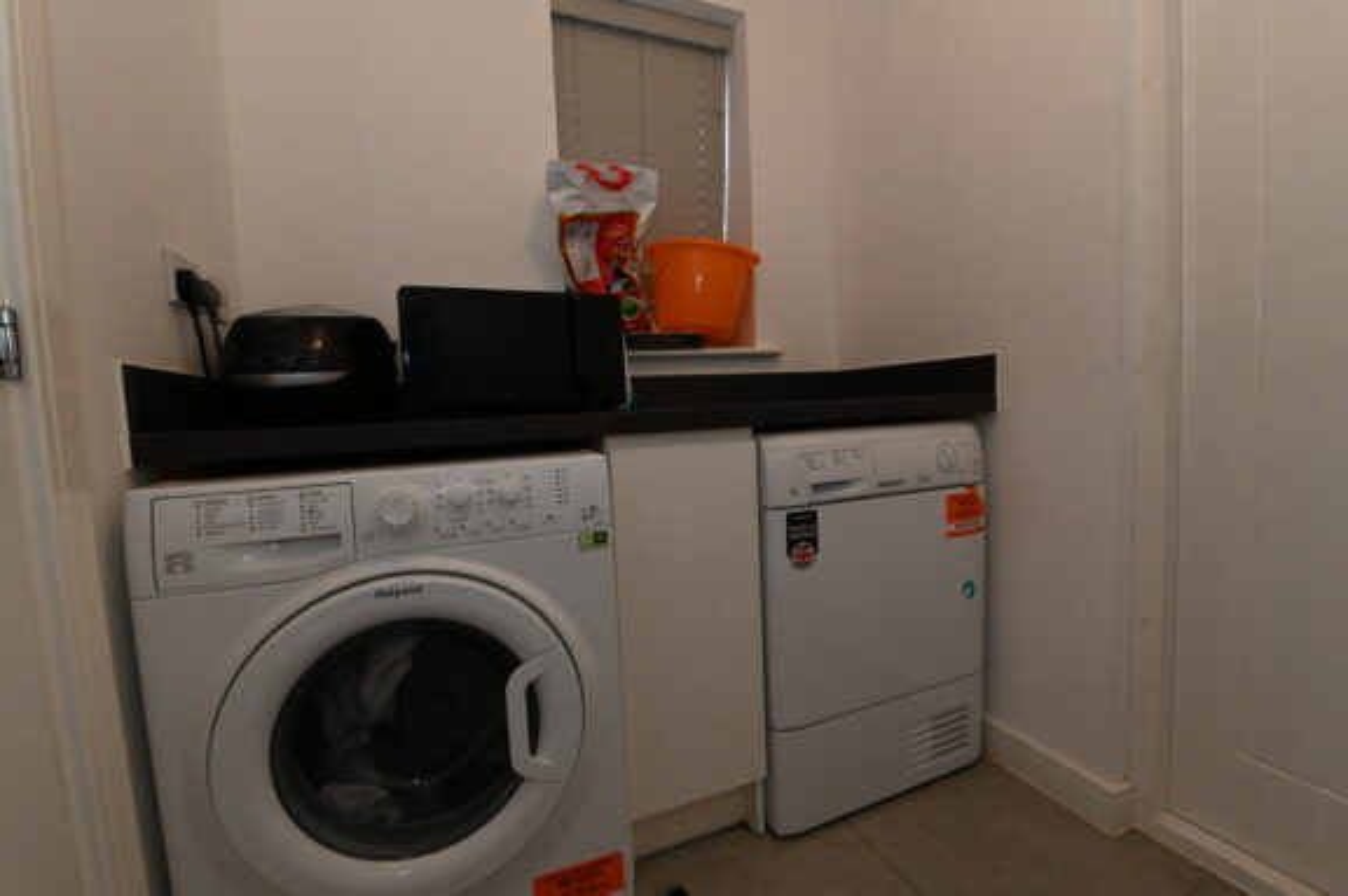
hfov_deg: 100.4
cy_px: 448
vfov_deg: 77.2
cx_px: 674
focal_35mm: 15
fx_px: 561
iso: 5000
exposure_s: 1/60
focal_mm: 15
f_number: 10
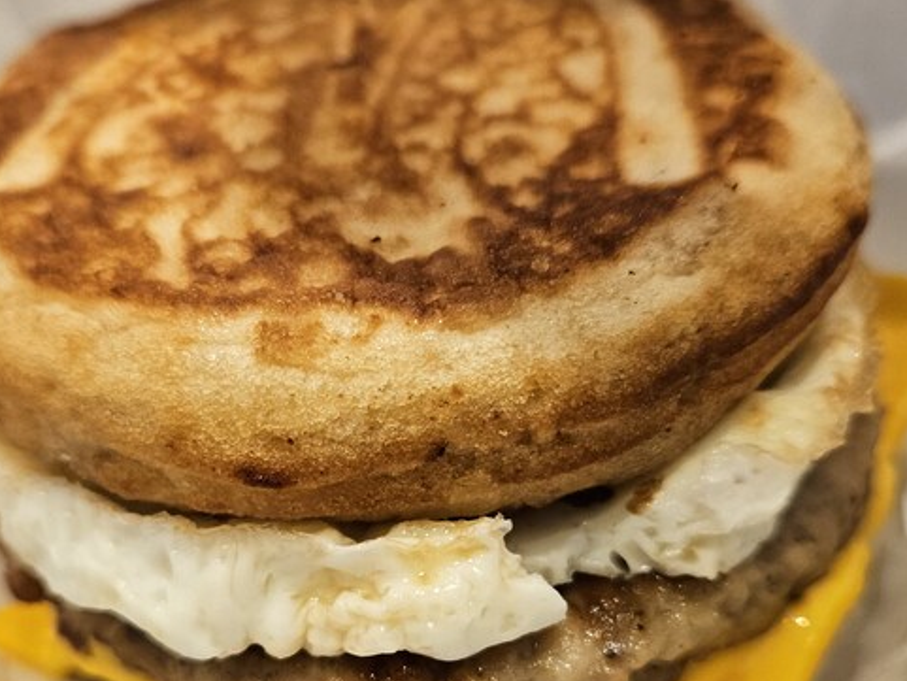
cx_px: 385
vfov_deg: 33.2
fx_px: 1127
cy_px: 482
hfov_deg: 43.7
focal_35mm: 43
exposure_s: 1/120
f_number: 1.8
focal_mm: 5.4
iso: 200
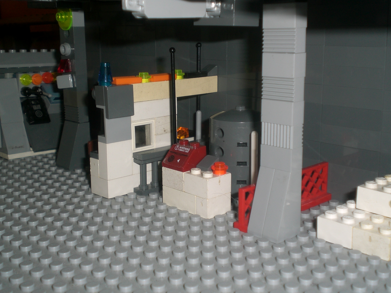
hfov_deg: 37.5
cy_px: 146
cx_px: 196
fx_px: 576
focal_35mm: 51
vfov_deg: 28.6
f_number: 3.6
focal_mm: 8.44
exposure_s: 1/60
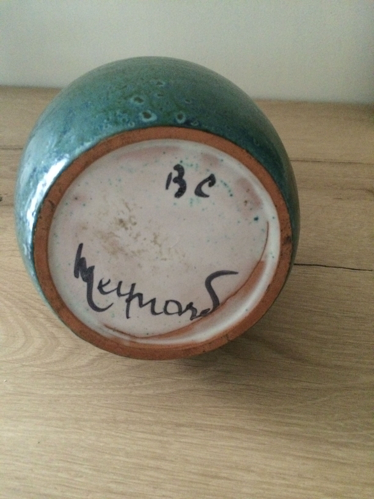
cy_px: 250
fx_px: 418
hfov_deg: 48.2
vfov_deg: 61.7
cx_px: 187
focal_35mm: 29
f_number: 2.2
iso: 640
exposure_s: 1/17
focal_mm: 4.15
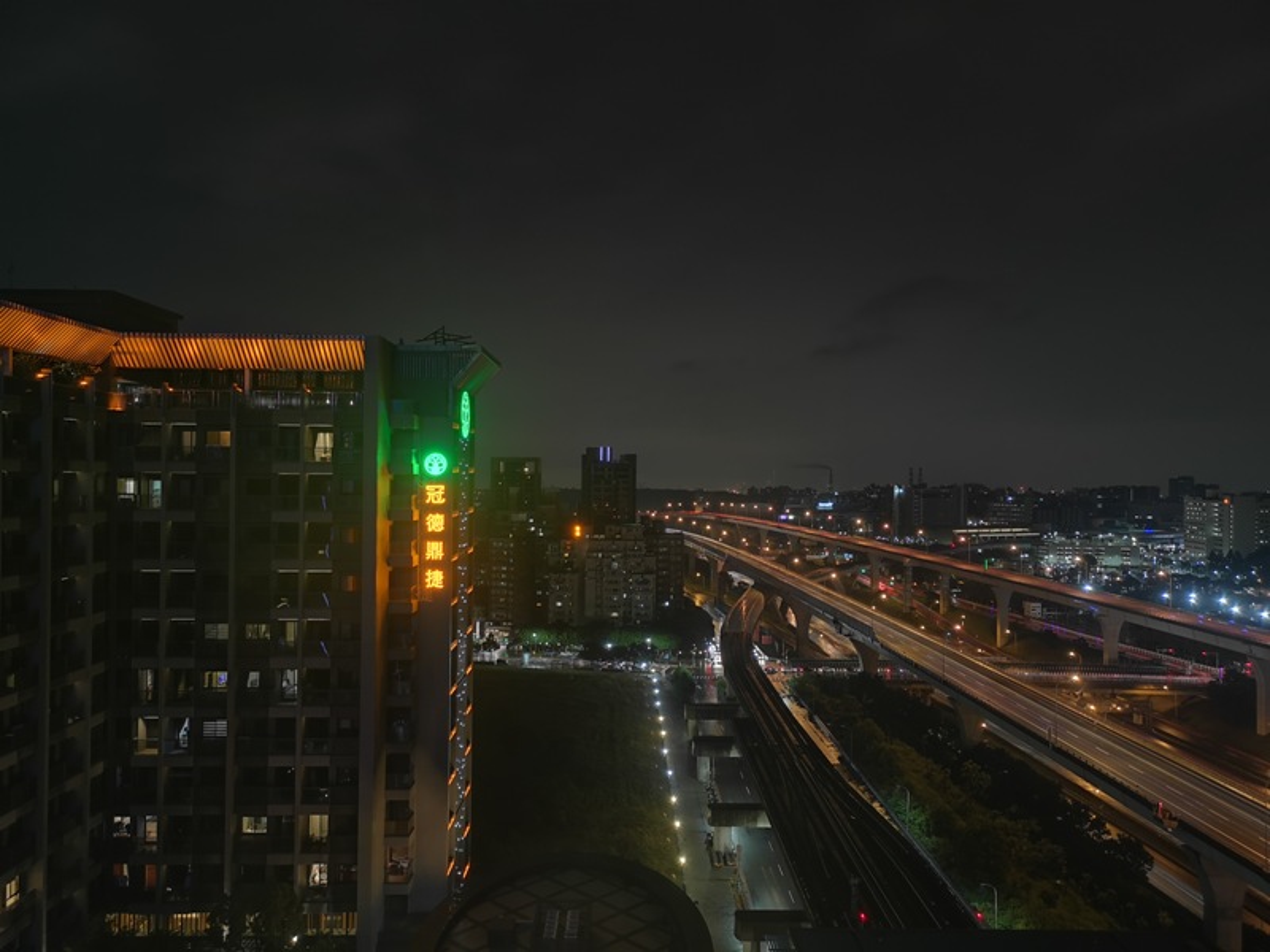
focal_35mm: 27
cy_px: 476
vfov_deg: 51.4
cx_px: 635
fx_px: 991
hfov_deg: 65.3
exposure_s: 14
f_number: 1.8
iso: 100
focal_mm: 3.95
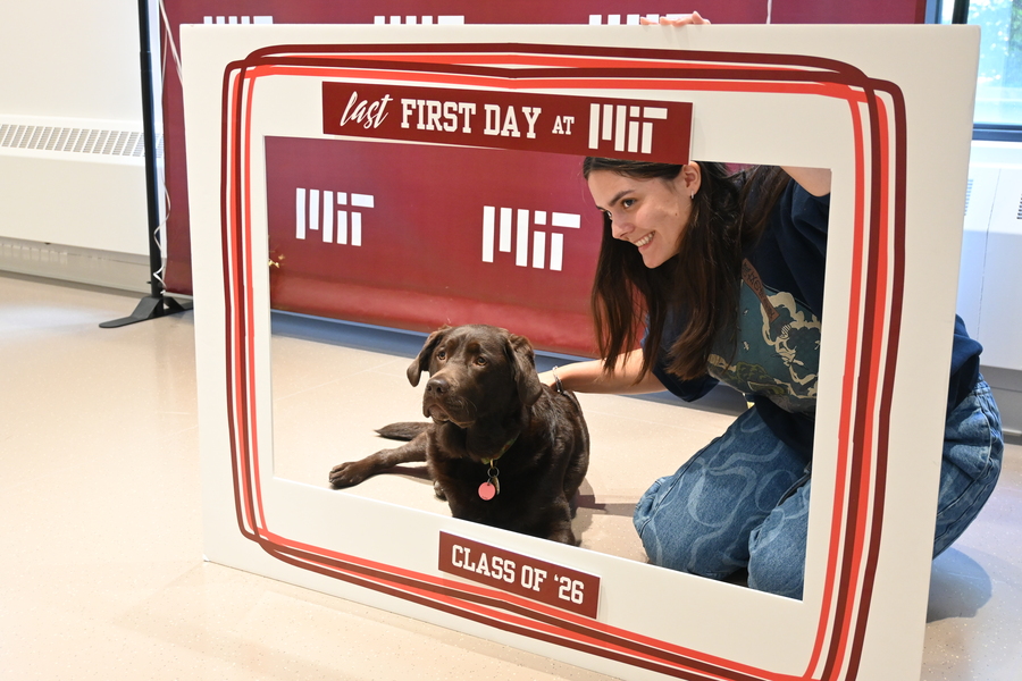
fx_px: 1171
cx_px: 511
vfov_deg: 32.4
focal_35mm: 41
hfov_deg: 47.2
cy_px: 340
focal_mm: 27.5
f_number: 4.5
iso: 1400
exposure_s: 1/40
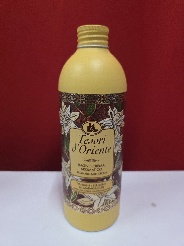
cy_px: 123
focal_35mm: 23
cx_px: 92
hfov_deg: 58.9
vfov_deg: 73.9
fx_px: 163
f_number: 1.7
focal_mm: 6.3
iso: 500
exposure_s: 1/101
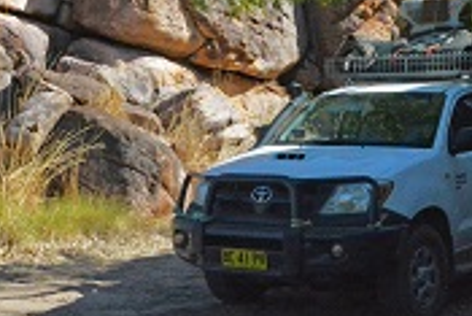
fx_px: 1010
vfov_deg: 17.2
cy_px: -31
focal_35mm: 77
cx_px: 218
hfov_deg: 26.3
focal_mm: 18
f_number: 11
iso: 2000
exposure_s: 1/4000
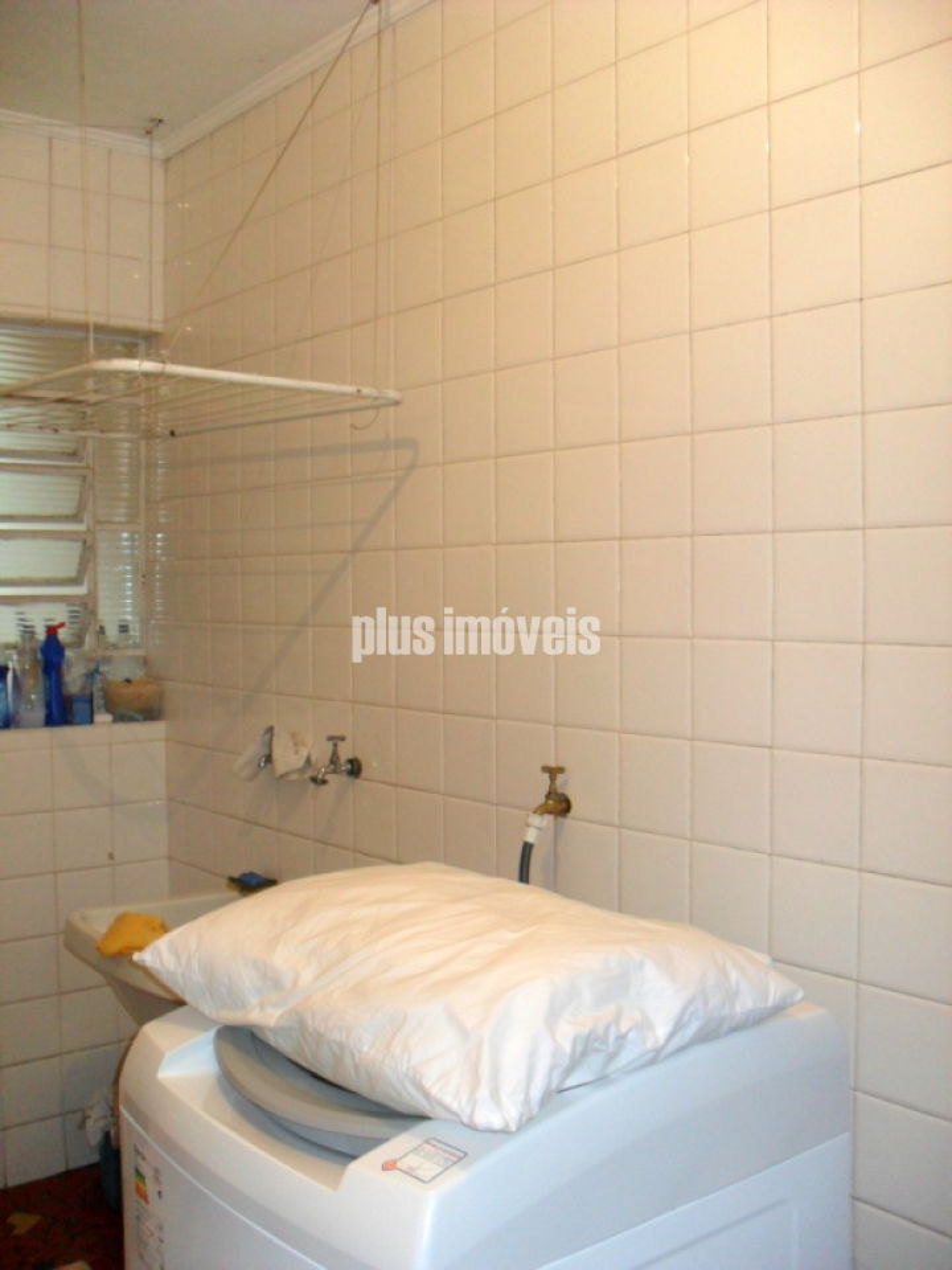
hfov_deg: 40.7
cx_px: 476
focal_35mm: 35
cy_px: 635
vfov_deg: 52.6
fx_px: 1283
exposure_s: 1/45
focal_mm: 6.3
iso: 200
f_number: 3
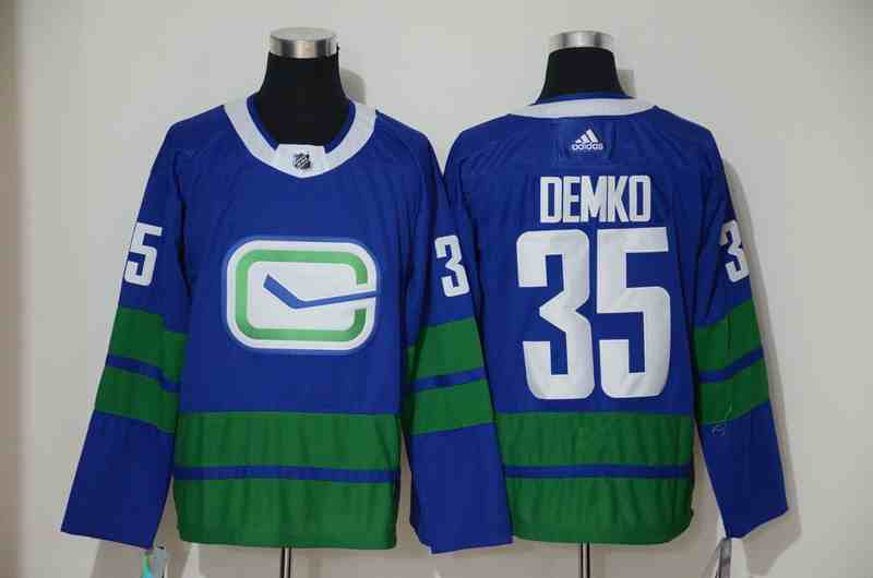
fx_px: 2723
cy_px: 289
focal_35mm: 112
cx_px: 436
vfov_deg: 12.1
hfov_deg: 18.2
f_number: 5
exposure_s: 1/15
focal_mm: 75
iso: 4000
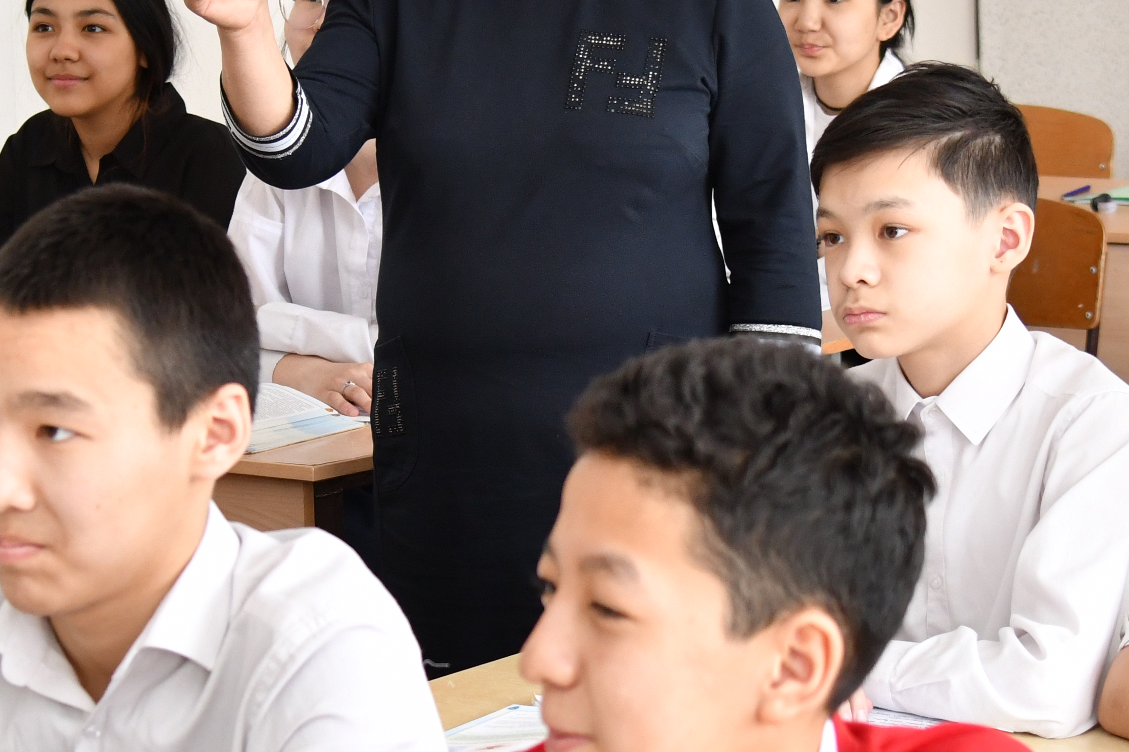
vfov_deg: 11.2
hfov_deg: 16.7
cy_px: 370
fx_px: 3826
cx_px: 337
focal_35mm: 122
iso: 1000
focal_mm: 35
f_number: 4
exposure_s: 1/250
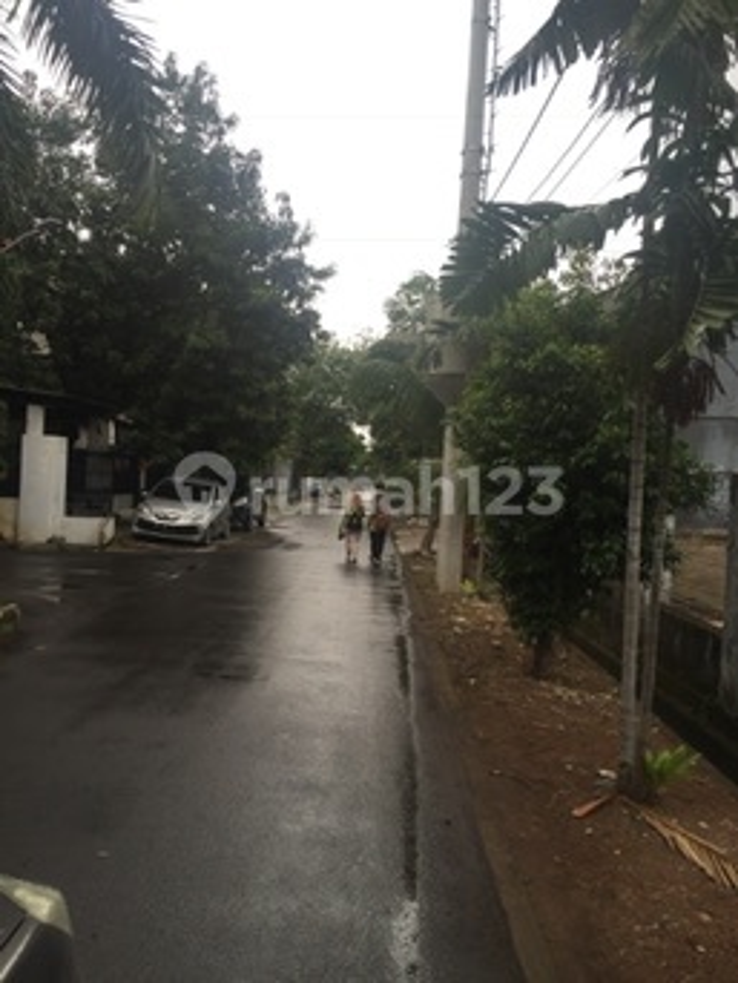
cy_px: 492
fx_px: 823
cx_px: 369
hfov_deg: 48.3
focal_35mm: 29
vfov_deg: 61.6
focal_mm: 4.15
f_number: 2.2
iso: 32
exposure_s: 1/117
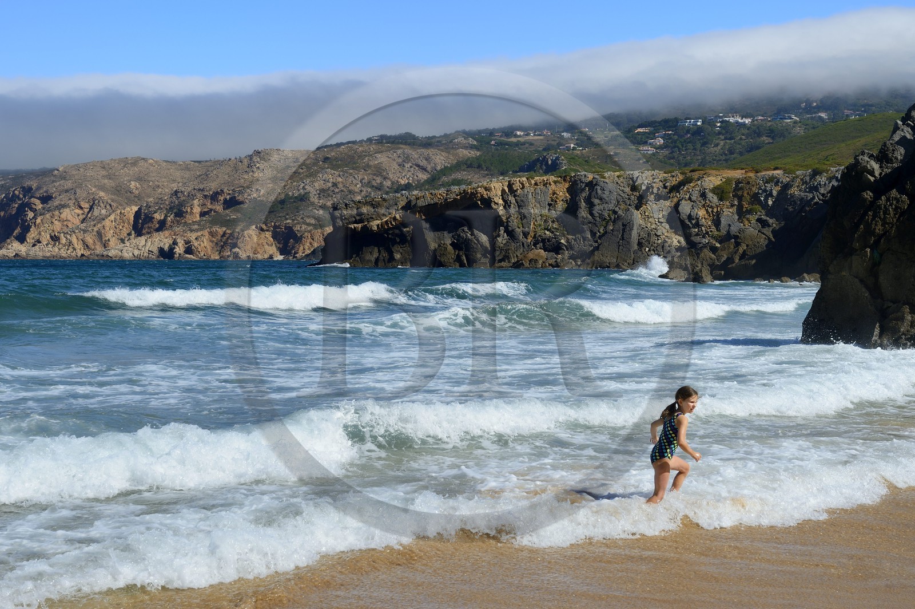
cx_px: 458
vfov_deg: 26.9
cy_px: 304
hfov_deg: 39.6
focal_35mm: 50
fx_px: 1270
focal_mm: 50
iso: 100
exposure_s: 1/320
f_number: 10
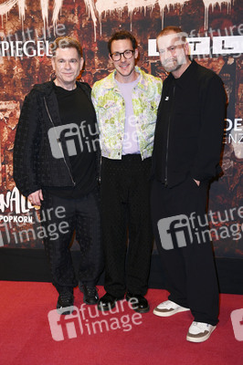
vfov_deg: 38.2
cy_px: 182
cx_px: 122
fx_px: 527
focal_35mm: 52
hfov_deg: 25.9
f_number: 5.6
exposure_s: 1/250
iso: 1600
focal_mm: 52
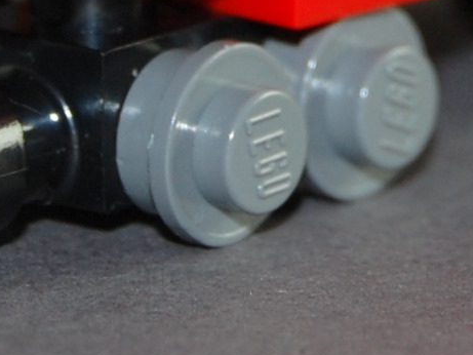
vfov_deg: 2.9
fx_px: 7068
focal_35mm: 517
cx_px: 466
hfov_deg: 3.8
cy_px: -297
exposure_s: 1/60
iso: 400
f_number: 5.6
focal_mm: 55
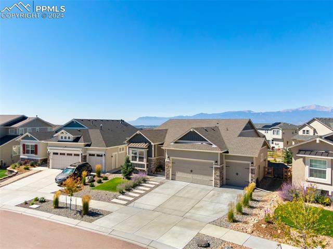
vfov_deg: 56.8
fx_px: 231
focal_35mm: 24
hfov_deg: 71.6
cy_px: 124
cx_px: 166
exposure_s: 1/40
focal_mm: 4.39
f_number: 2.8
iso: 100
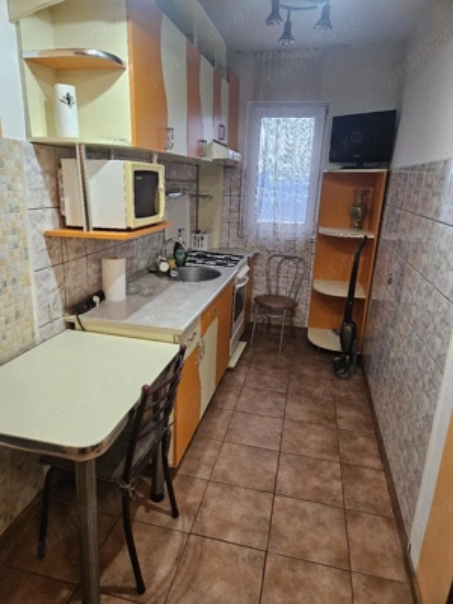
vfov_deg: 73.9
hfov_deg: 58.9
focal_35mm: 23
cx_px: 226
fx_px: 401
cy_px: 302
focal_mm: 5.4
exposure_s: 1/101
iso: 500
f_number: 1.8
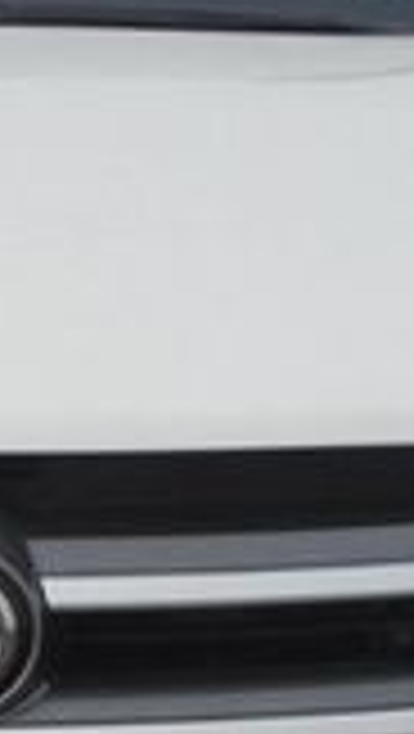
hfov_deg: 10.7
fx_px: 2161
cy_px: 617
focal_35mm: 111
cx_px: -117
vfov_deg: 19.0
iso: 100
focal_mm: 4.6
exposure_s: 1/160
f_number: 8
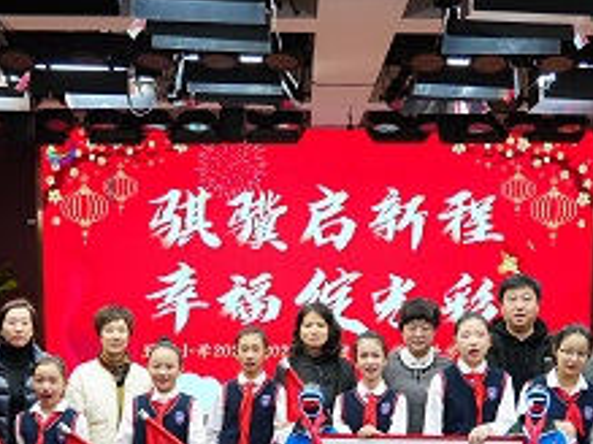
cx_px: 325
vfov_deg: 18.2
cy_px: 483
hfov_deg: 25.0
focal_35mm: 78
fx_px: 1335
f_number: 4
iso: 800
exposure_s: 1/125
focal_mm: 24
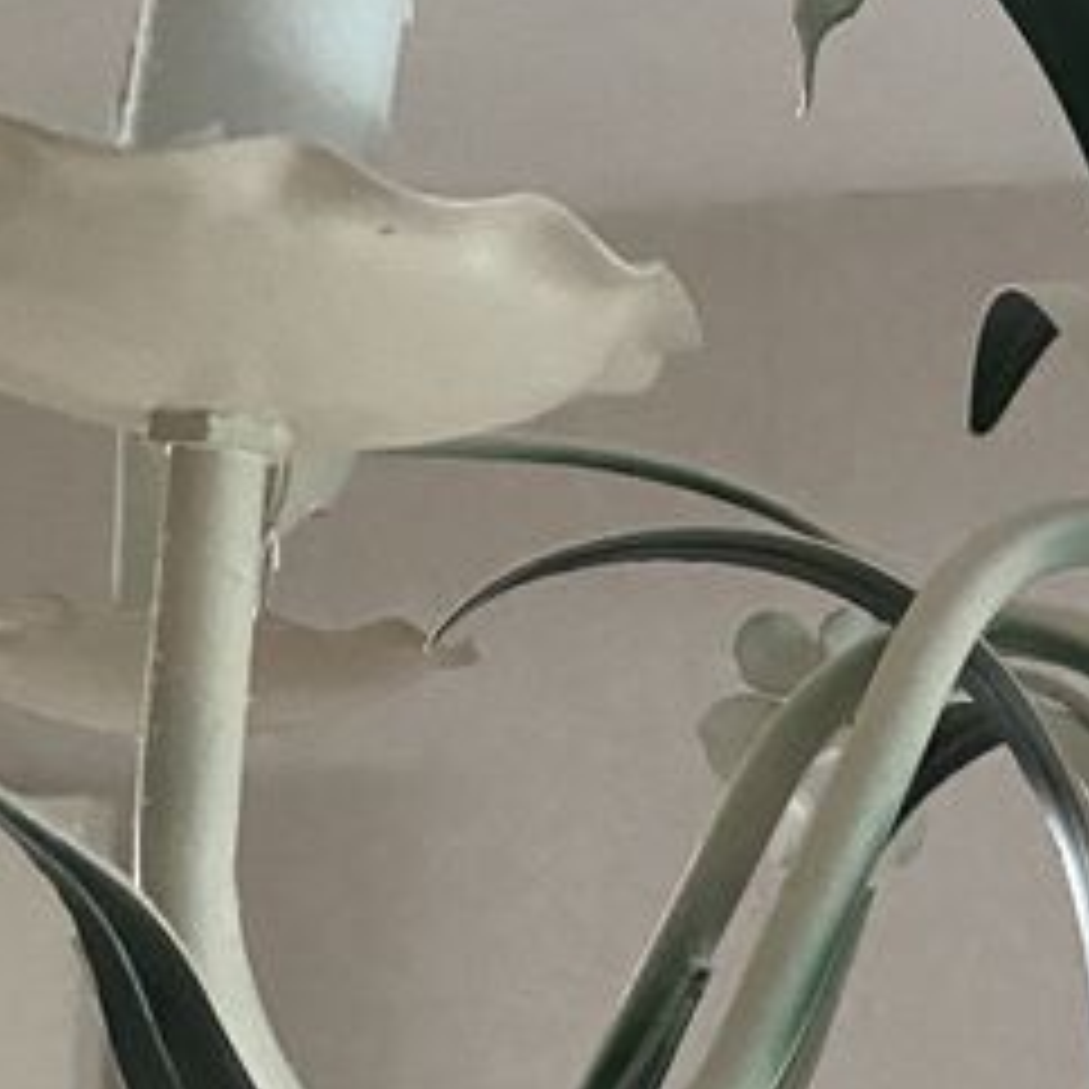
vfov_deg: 18.3
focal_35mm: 95
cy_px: 612
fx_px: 3381
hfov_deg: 17.4
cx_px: 1318
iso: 500
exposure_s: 1/60
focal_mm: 4.25
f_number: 1.8
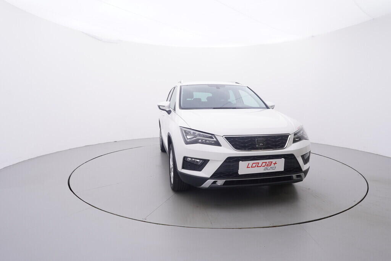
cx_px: 196
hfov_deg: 77.3
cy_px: 130
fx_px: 245
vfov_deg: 56.2
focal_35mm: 22
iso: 200
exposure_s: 1/80
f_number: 5
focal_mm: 15
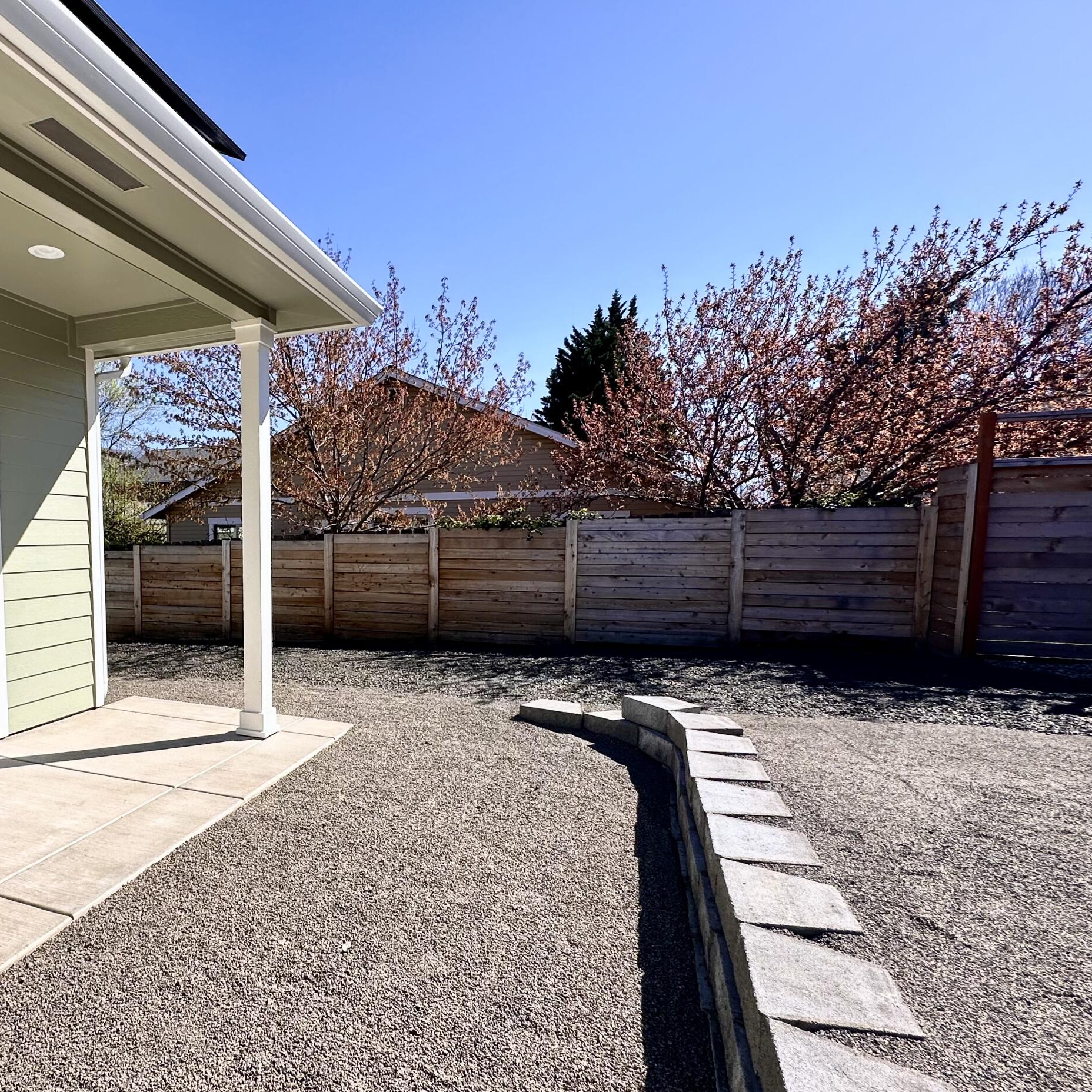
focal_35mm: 20
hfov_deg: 70.8
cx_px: 302
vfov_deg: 74.6
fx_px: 714
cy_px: 605
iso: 50
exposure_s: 1/1618
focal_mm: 2.22
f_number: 2.2
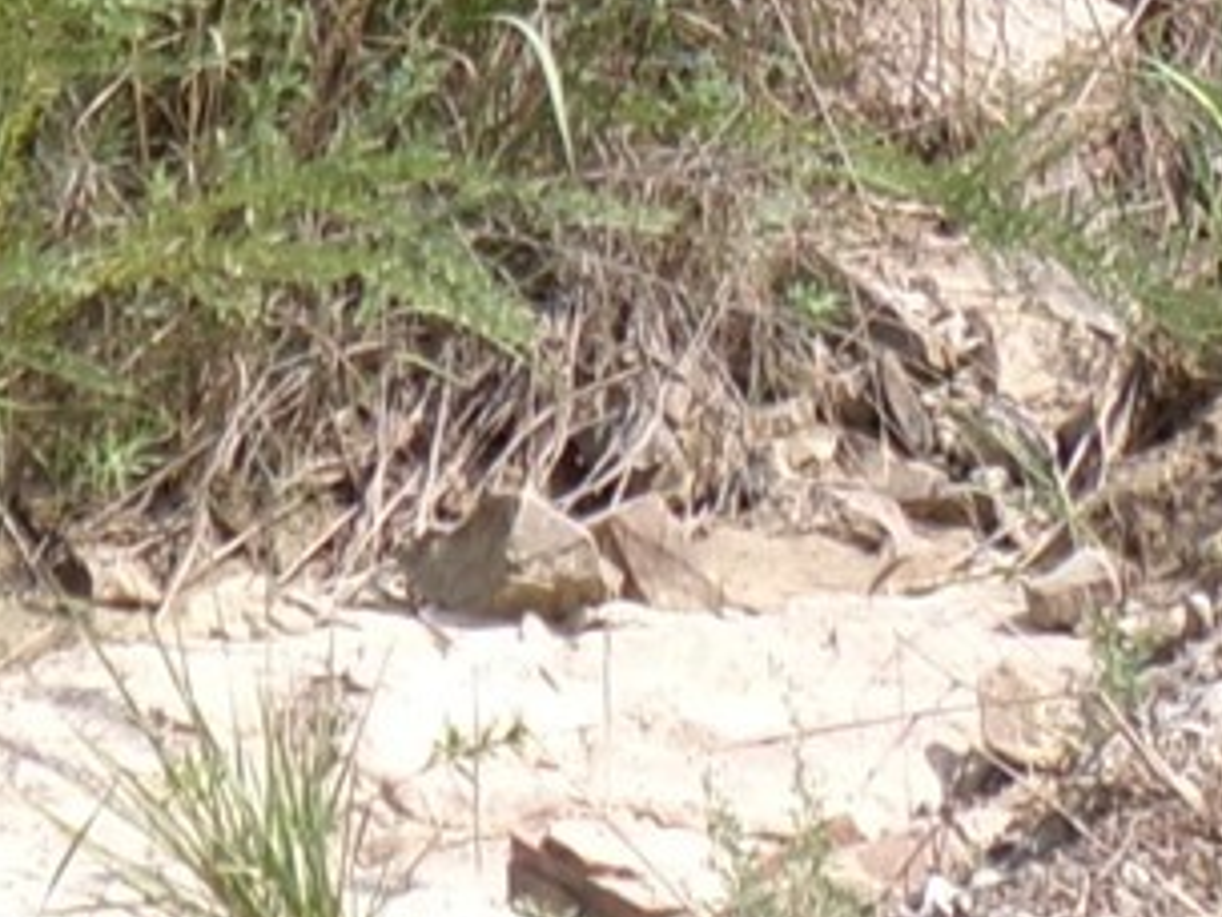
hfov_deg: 8.4
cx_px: 233
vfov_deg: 5.9
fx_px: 8261
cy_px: -1850
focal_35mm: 234
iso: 100
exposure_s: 1/400
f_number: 4
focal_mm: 6.6
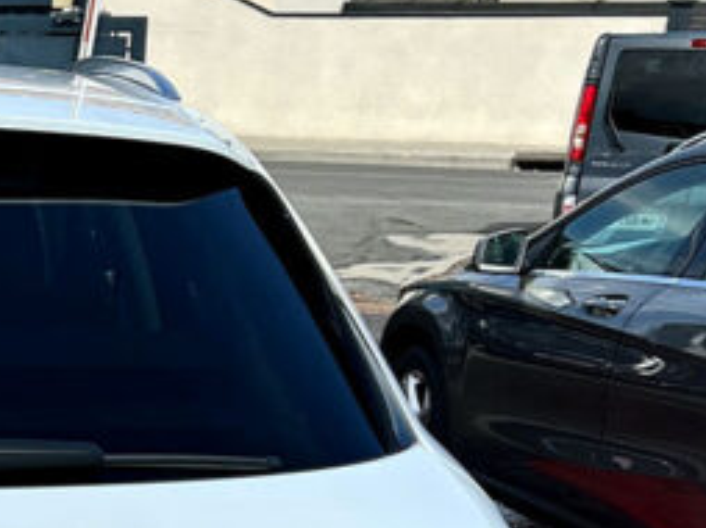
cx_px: -178
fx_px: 1671
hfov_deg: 21.8
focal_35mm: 82
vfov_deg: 17.0
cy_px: 664
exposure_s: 1/9434
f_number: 1.5
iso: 50
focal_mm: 5.7
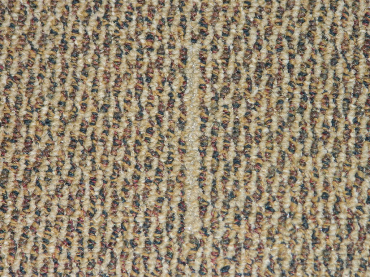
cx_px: 185
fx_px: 2362
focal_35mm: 221
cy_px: 138
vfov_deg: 6.7
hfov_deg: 9.0
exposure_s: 1/40
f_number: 5.4
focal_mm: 39.7
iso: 220
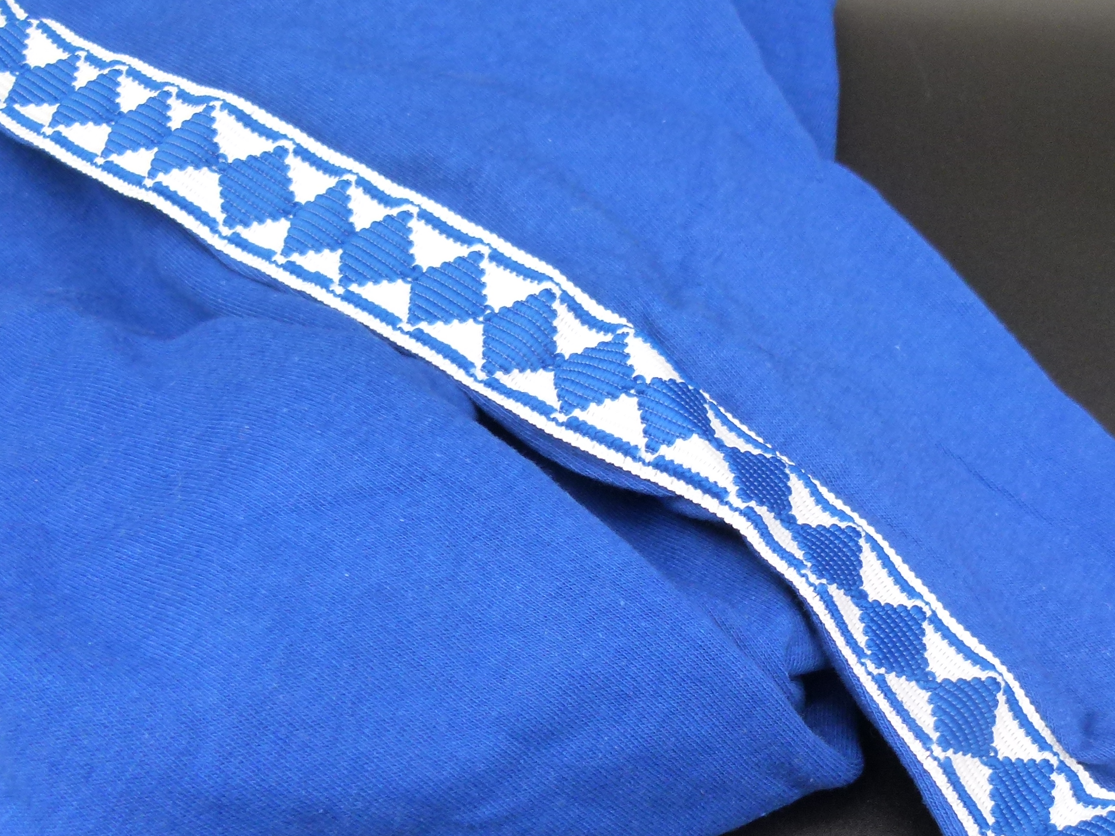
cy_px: 639
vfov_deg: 30.3
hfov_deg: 39.7
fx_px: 1514
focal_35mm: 47
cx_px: 781
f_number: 2.8
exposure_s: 1/80
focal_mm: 4.5
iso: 160
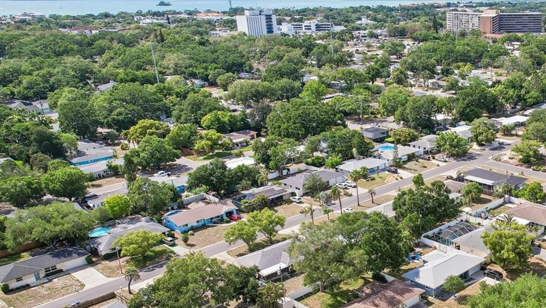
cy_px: 221
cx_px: 456
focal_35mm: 39
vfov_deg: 30.1
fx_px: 565
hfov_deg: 48.0
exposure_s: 1/2000
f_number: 2.8
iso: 150
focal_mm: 8.4
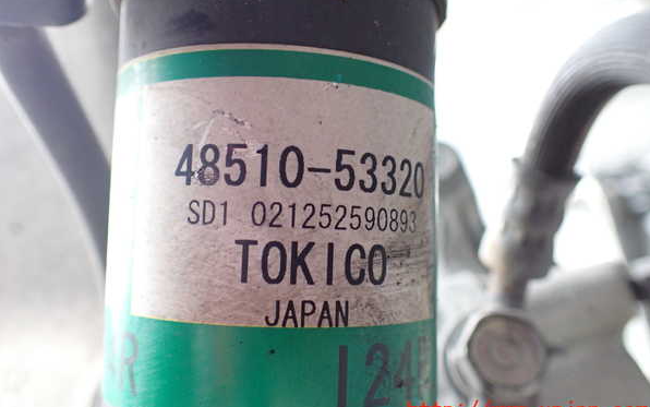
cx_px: 326
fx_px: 567
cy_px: 180
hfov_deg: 59.6
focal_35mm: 32
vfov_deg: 39.4
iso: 500
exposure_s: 1/125
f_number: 2.3
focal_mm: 5.4
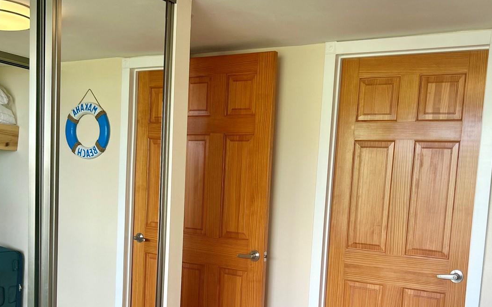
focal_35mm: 42
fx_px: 563
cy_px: 242
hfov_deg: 47.2
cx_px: 251
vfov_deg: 29.9
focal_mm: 5.7
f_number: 1.5
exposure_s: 1/121
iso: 100
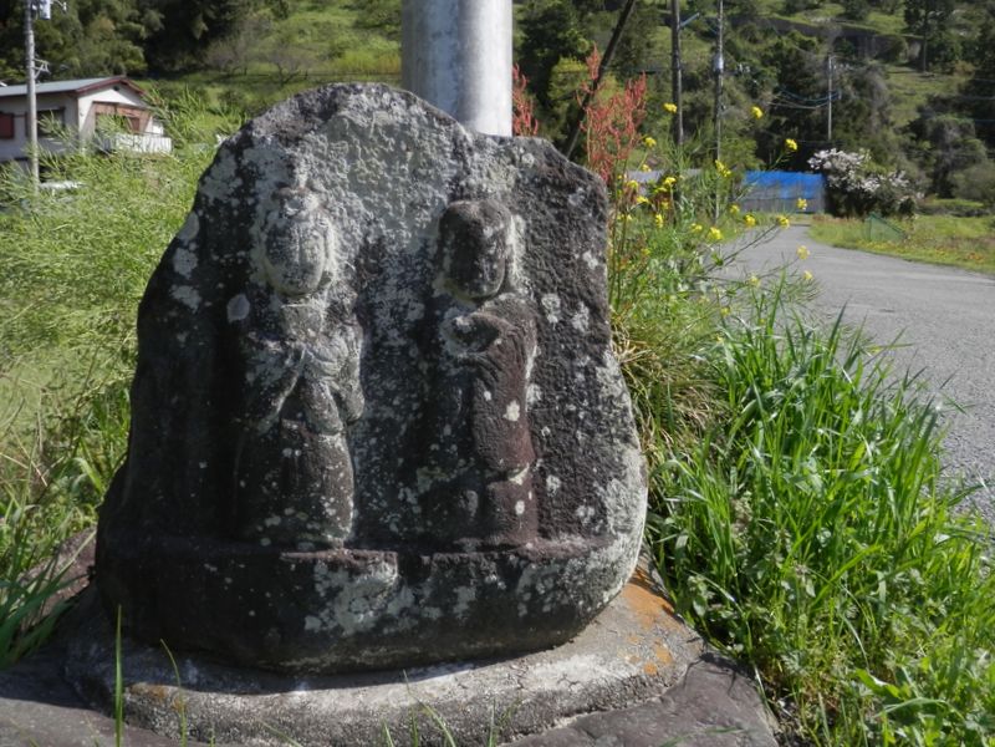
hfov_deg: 50.1
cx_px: 498
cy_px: 374
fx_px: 1064
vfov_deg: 38.7
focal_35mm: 37
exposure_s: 1/500
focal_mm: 6.6
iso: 80
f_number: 3.6
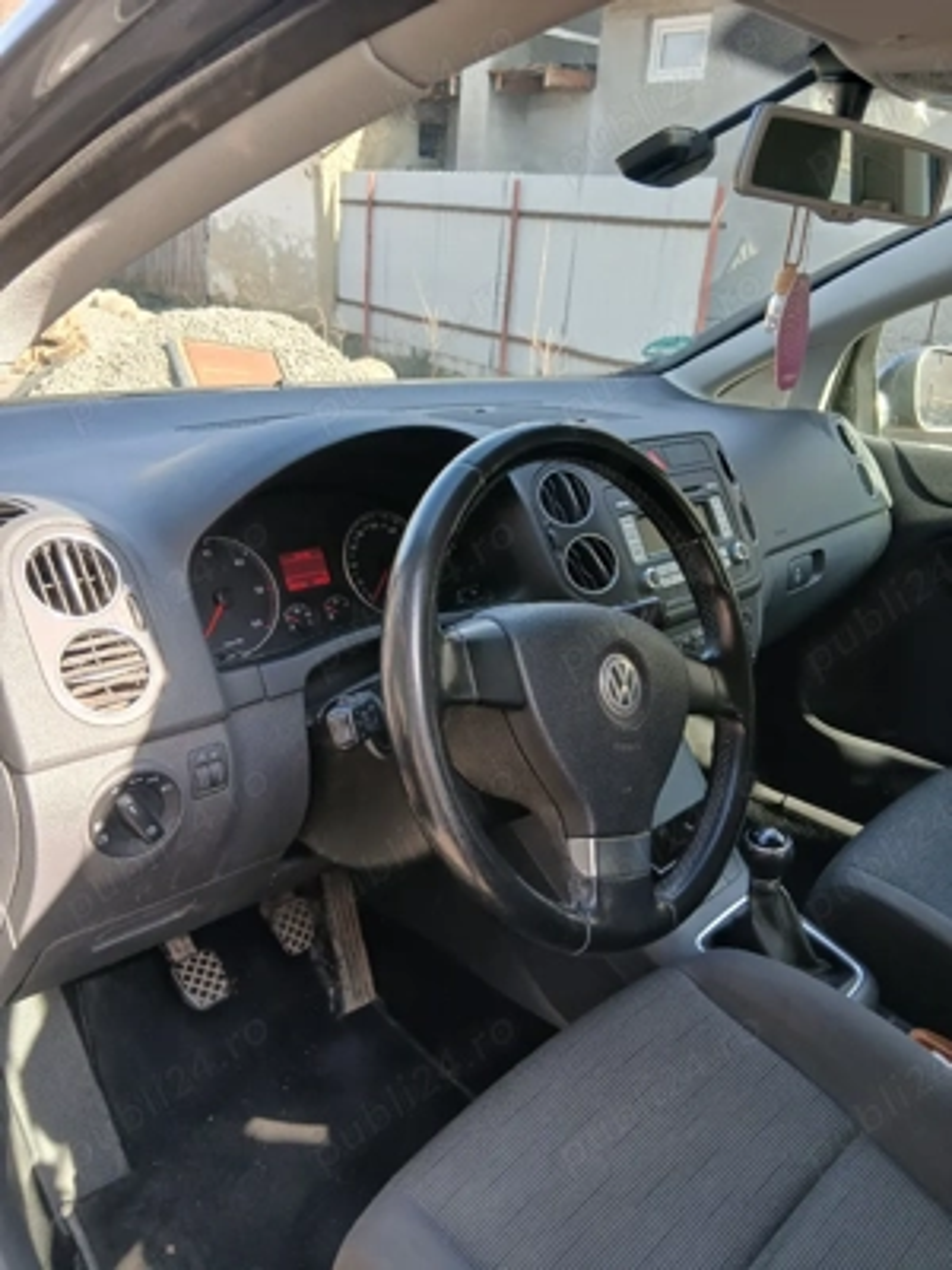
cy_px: 635
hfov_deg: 53.1
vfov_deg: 67.3
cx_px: 476
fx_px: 953
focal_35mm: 26
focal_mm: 3.98
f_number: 1.8
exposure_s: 1/50.3
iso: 40
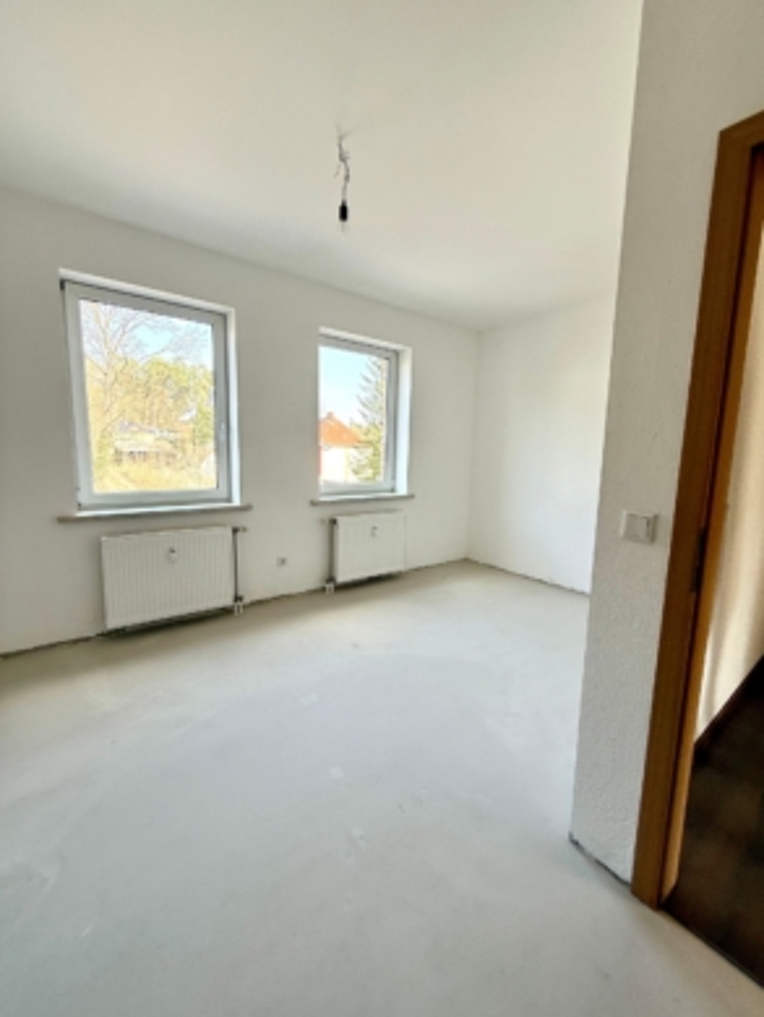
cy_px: 508
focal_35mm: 14
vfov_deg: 102.0
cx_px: 382
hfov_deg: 85.7
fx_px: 412
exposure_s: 1/171
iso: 64
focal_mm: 2.22
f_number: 2.2
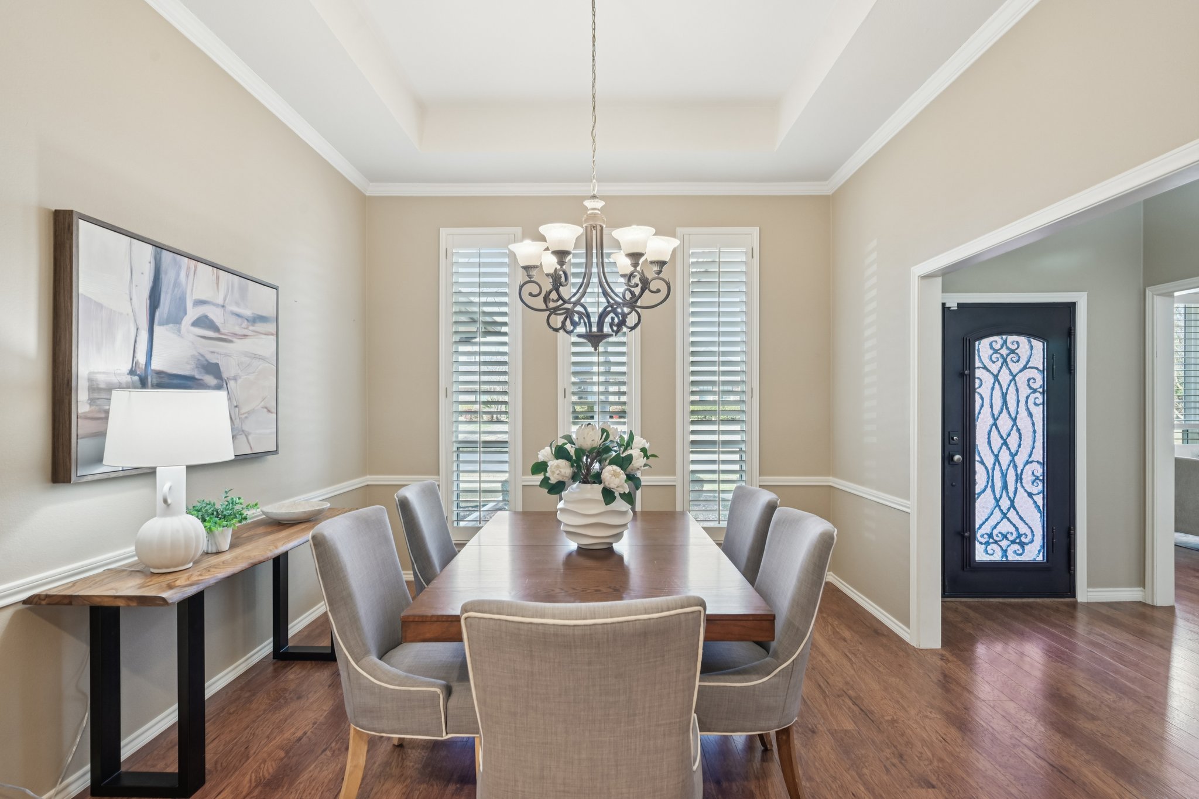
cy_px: 400
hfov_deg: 93.3
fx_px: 566
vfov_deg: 70.4
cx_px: 600
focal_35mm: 17
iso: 400
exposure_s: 1/15
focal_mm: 17
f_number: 8
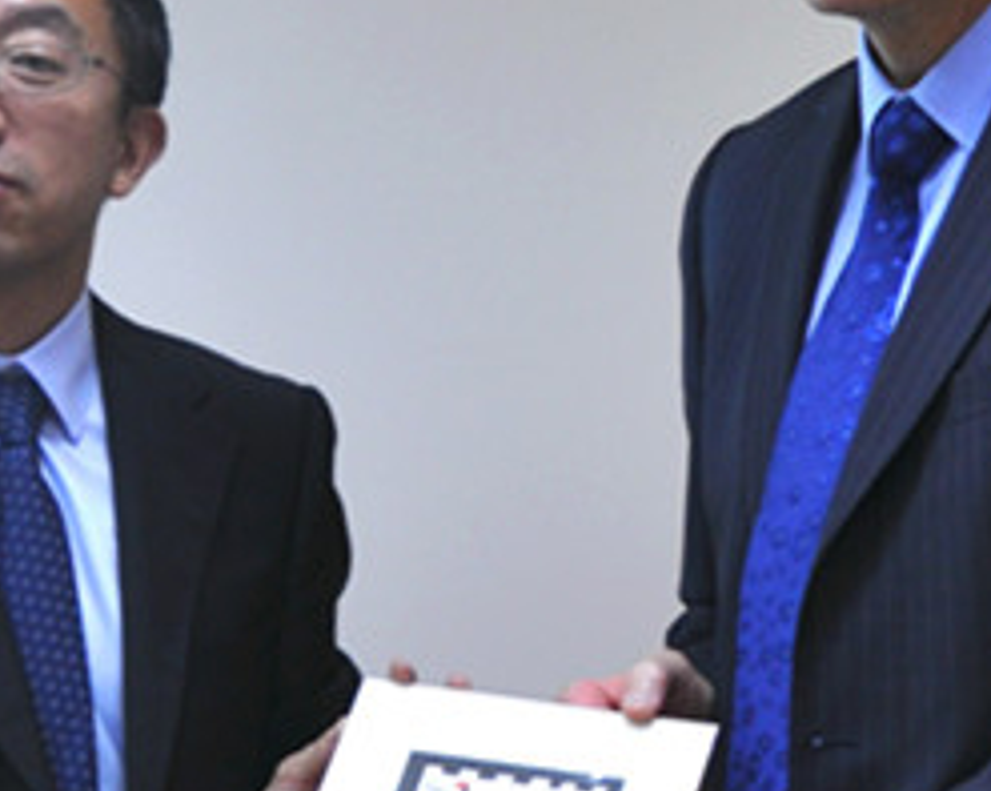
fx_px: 3515
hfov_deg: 16.0
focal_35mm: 120
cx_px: 596
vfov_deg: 12.8
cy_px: 470
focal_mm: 30
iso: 200
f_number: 4.2
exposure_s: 1/20
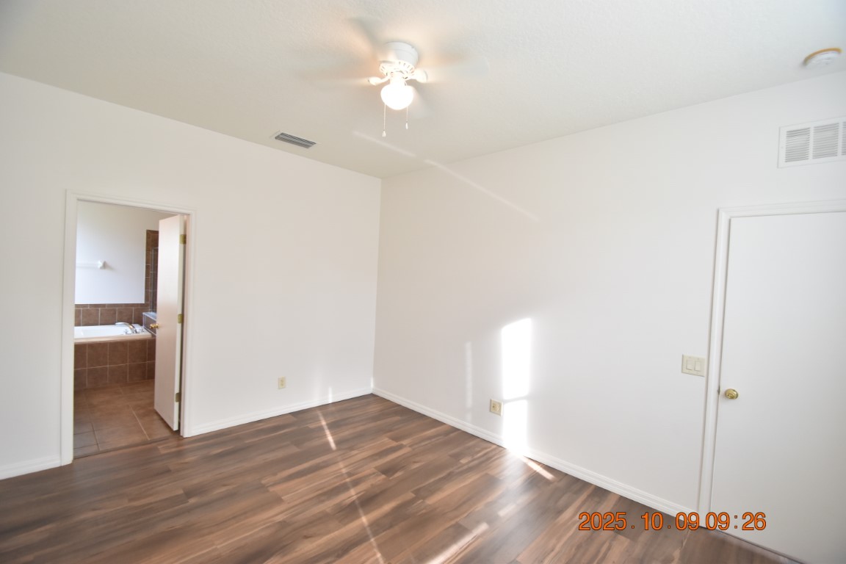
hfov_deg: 100.4
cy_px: 282
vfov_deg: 77.3
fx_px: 352
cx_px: 423
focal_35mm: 15
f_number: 3.5
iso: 800
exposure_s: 1/125
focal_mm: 10
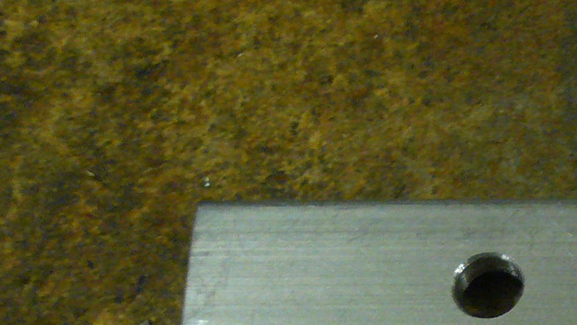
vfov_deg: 12.0
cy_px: 560
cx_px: 749
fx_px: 1438
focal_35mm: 94
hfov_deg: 20.7
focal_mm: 4.6
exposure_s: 1/8
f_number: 2.8
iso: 200
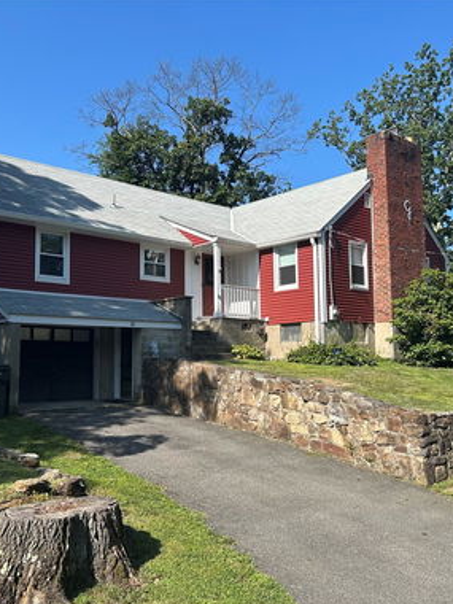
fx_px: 611
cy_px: 304
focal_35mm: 35
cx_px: 230
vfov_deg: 52.6
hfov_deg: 40.7
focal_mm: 5.7
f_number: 1.5
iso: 50
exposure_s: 1/2571
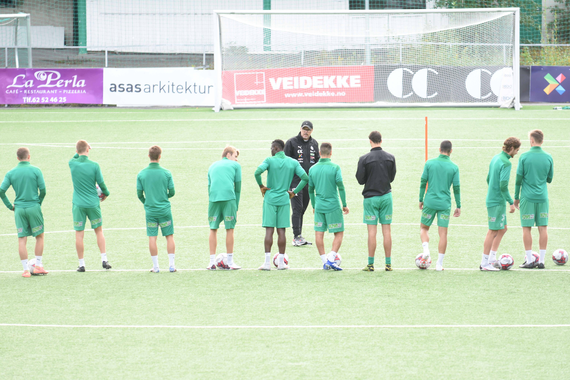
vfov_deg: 4.6
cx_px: 285
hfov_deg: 6.9
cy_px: 190
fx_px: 4750
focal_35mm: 300
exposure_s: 1/640
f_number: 4
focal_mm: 200
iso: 320
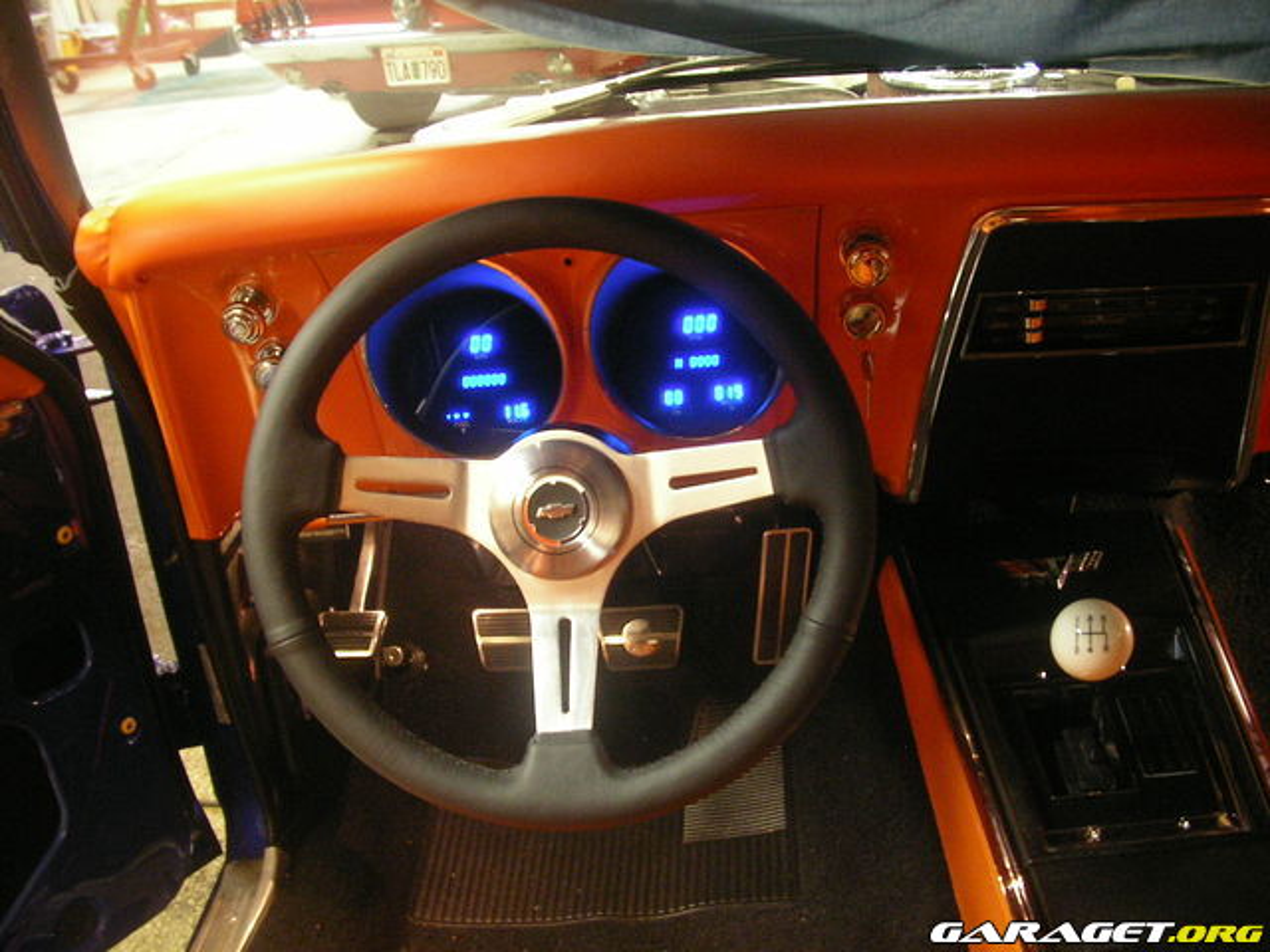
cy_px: 476
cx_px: 635
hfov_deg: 49.0
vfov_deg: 37.7
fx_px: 1394
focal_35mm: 38
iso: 146
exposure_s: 1/2
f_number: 3.5
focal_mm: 6.3
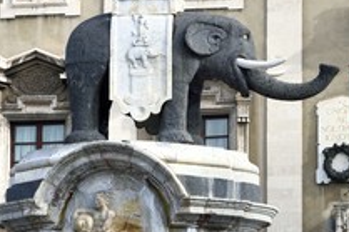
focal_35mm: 221
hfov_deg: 9.3
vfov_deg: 6.2
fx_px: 2141
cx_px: 294
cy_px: 159
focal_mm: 110
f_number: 7.1
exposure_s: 1/320
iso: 200
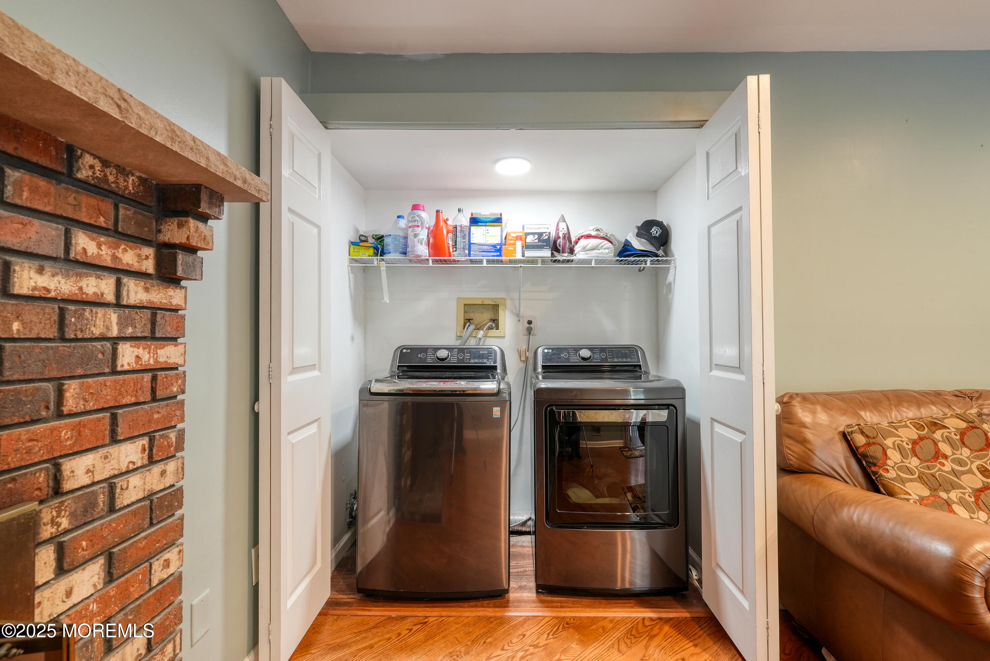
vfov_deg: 73.8
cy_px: 330
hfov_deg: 96.7
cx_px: 495
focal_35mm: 16
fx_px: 440
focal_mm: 16
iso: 800
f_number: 9
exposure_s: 1/5
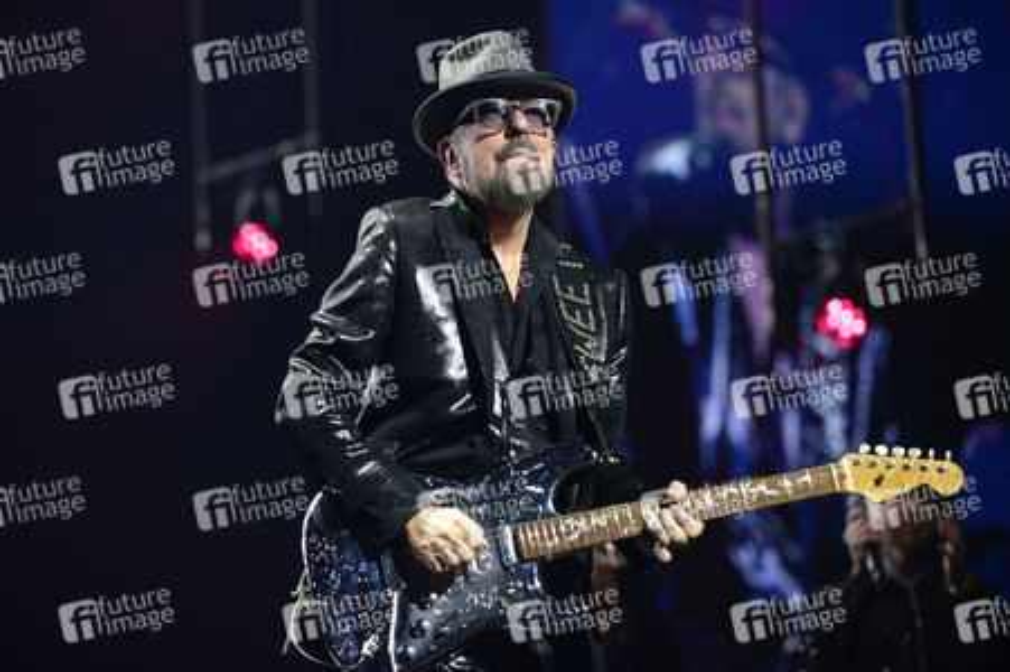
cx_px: 505
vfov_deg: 11.4
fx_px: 3364
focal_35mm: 120
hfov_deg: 17.1
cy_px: 336
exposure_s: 1/500
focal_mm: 120
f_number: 3.2
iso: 1250
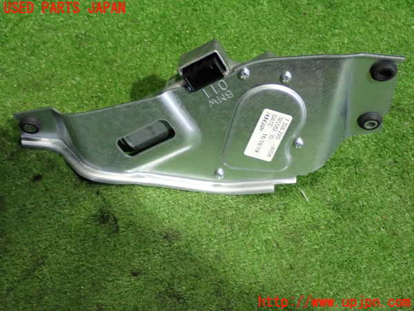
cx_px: 207
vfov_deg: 29.1
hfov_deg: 38.2
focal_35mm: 50
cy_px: 156
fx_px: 598
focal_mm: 9.01
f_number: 3.2
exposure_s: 1/30
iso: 1000
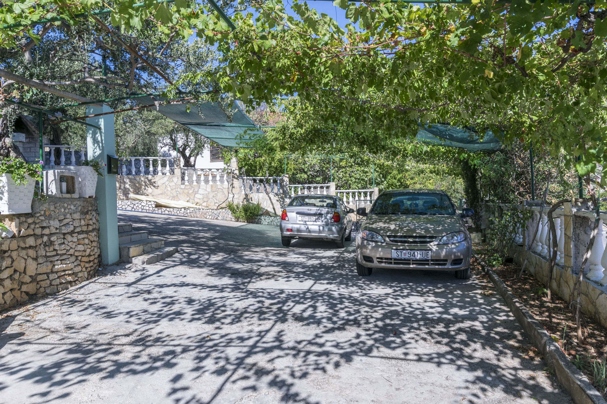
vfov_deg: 50.4
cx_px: 304
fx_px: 430
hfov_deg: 70.4
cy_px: 202
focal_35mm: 26
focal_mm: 17
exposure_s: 1/320
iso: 100
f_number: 8
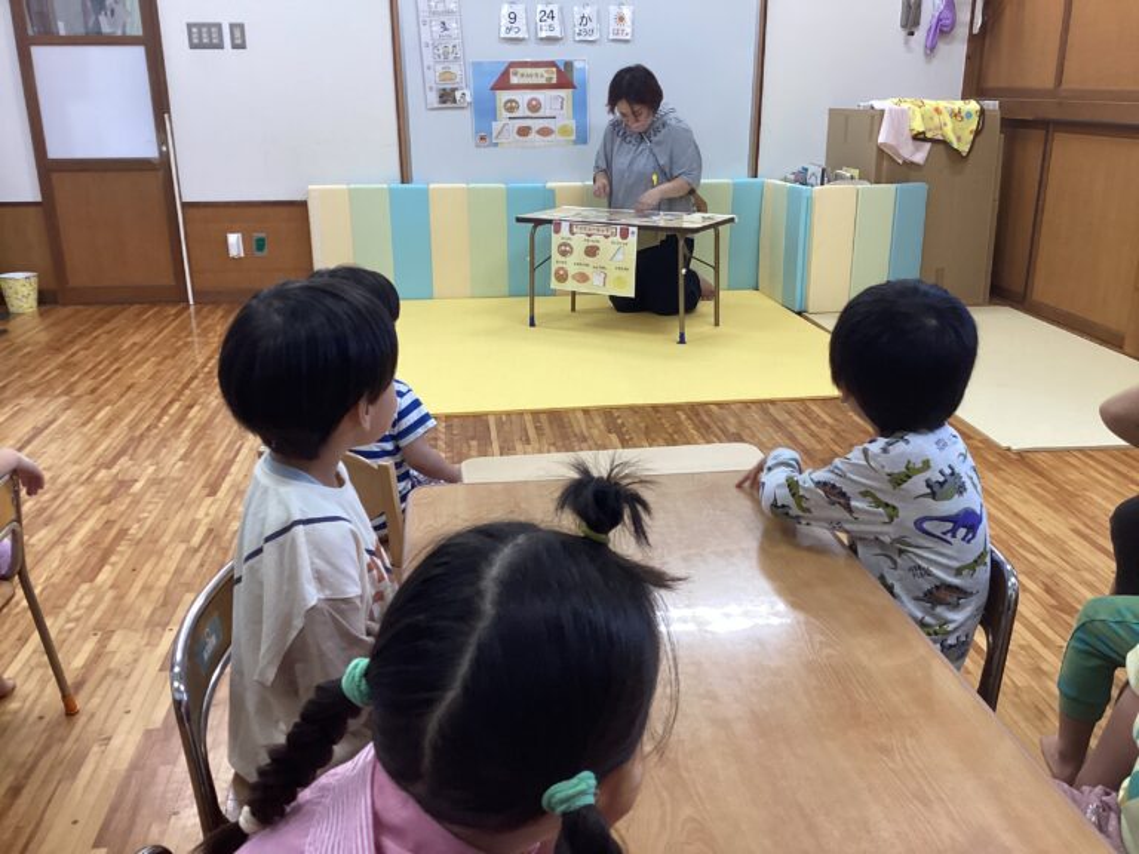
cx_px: 570
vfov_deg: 45.4
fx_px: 1020
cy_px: 427
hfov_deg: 58.4
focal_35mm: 31
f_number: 2.4
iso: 100
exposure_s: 1/60
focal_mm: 3.3
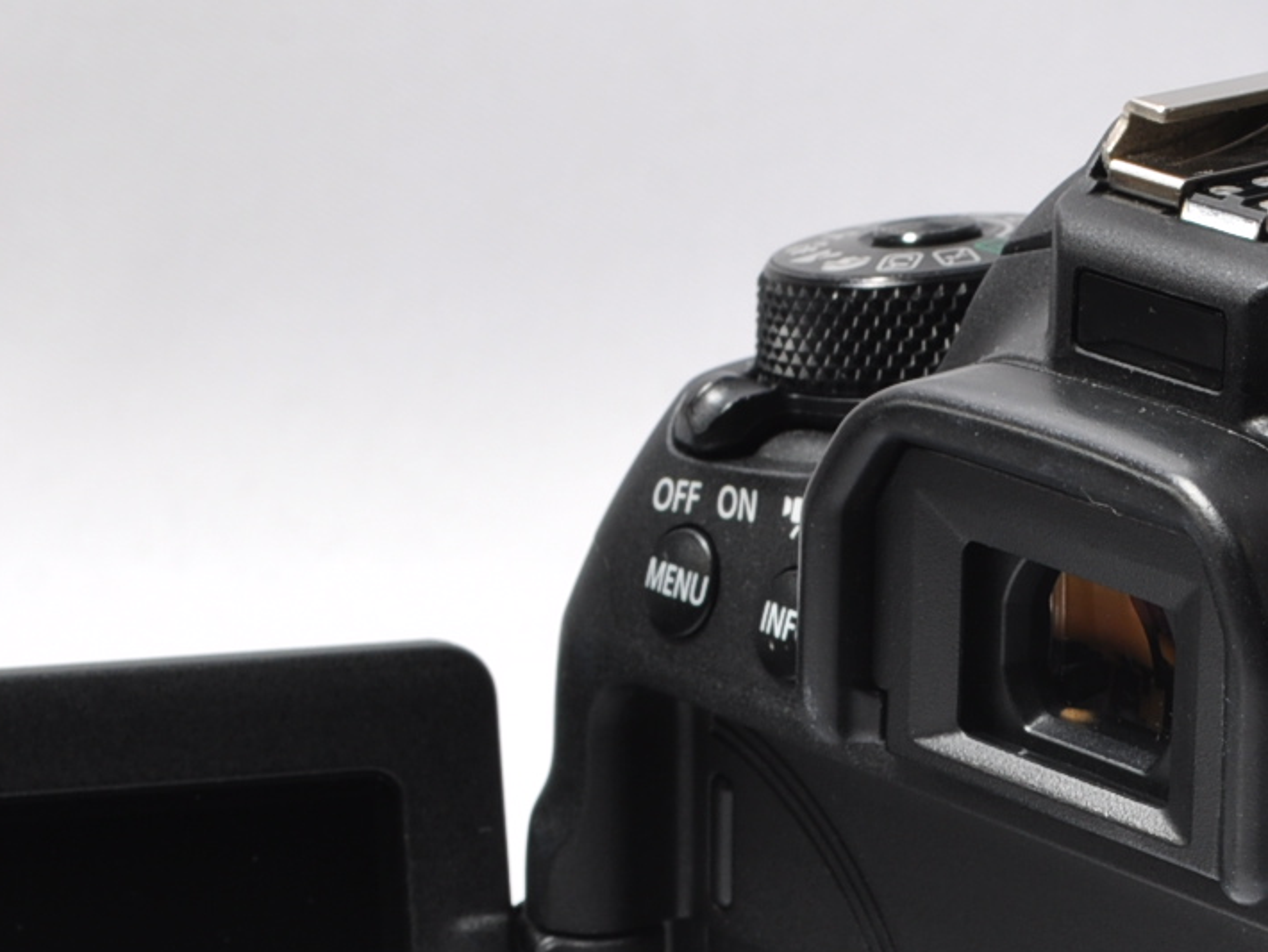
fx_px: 6376
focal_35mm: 174
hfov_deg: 11.3
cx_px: 889
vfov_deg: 8.5
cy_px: 1129
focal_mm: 40
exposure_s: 1/125
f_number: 13
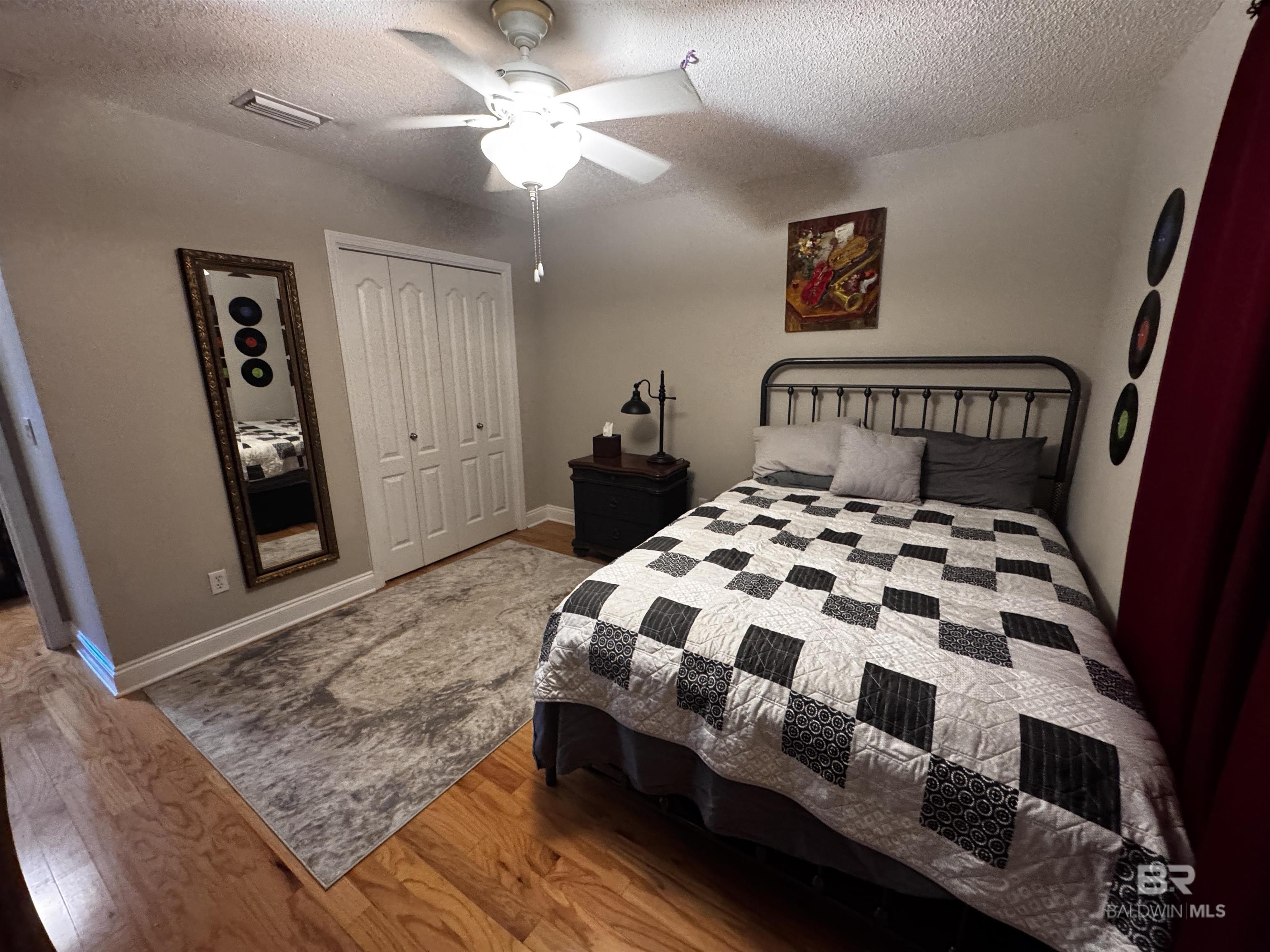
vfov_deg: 85.7
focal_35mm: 14
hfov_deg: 102.1
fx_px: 514
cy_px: 476
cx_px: 635
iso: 800
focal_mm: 2.22
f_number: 2.2
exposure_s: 1/60
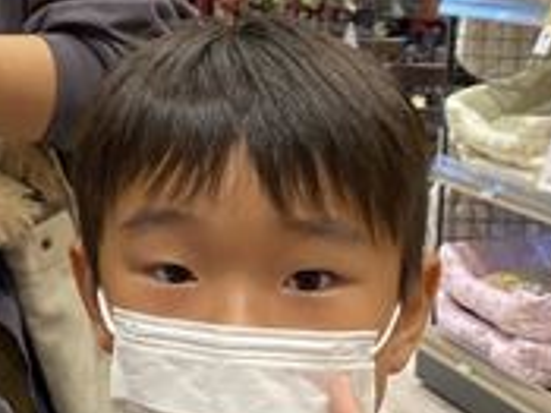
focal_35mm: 89
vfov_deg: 16.2
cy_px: -3
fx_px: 1416
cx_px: -116
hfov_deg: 20.5
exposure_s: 1/120
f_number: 1.8
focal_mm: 4.25
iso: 125
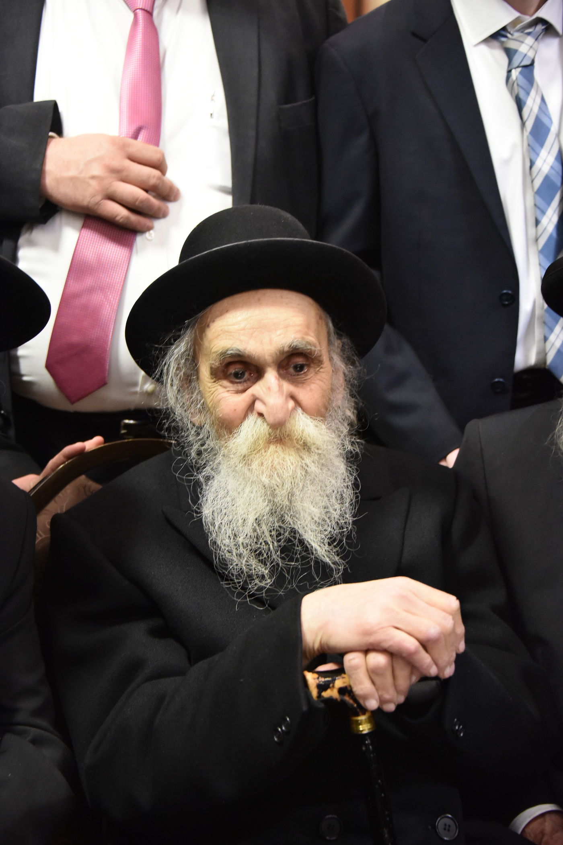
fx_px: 1642
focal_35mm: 70
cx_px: 282
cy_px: 422
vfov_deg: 28.8
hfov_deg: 19.5
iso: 6400
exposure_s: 1/40
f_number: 5
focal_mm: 70
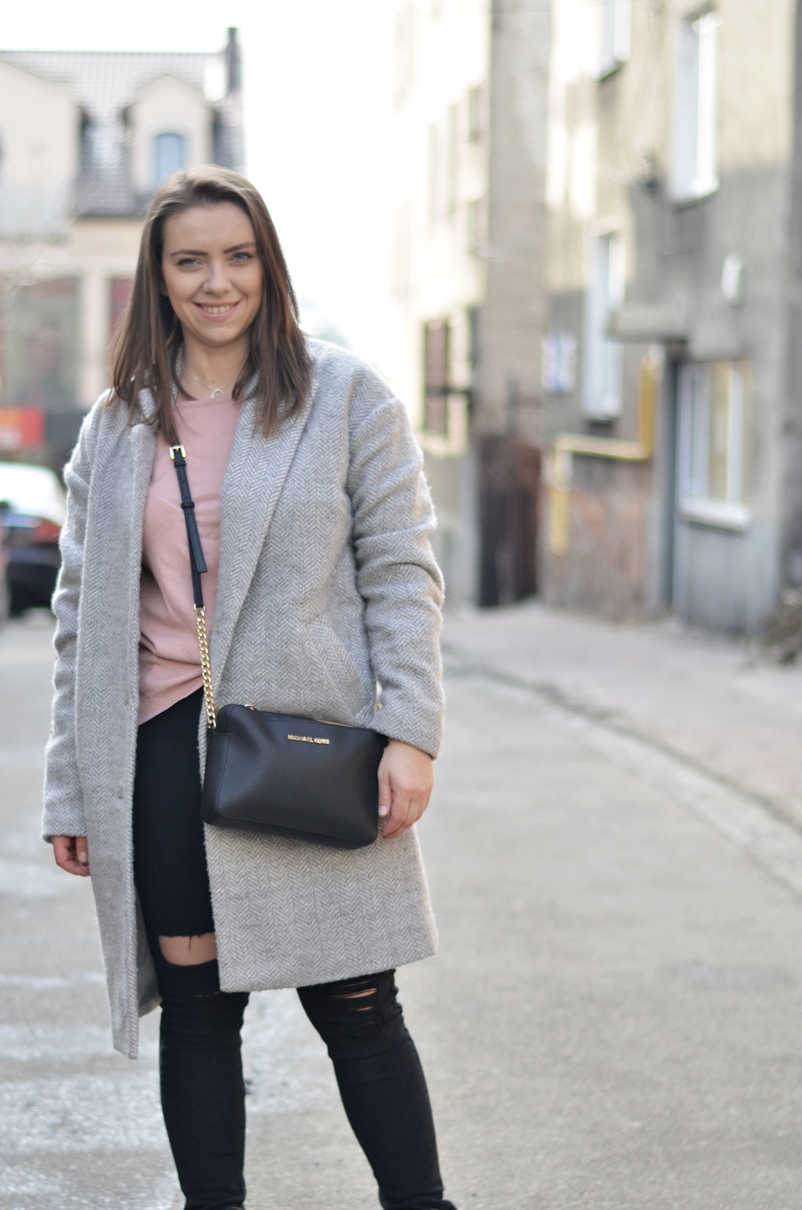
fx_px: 3625
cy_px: 765
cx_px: 243
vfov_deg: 18.9
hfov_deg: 12.6
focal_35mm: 108
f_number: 2
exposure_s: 1/640
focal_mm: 50
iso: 100
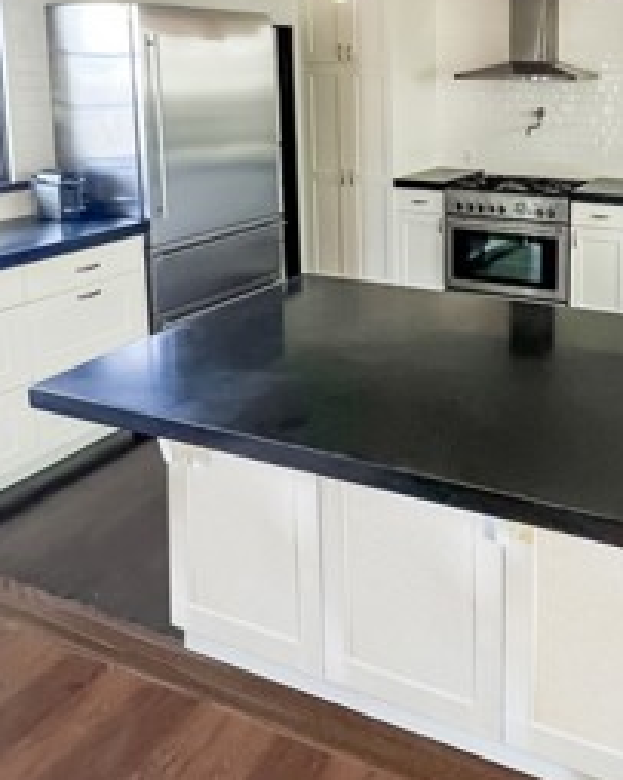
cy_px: 150
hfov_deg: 42.8
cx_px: 534
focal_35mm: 32
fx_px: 738
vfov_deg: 52.0
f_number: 1.8
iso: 160
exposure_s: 1/60
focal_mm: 1.57
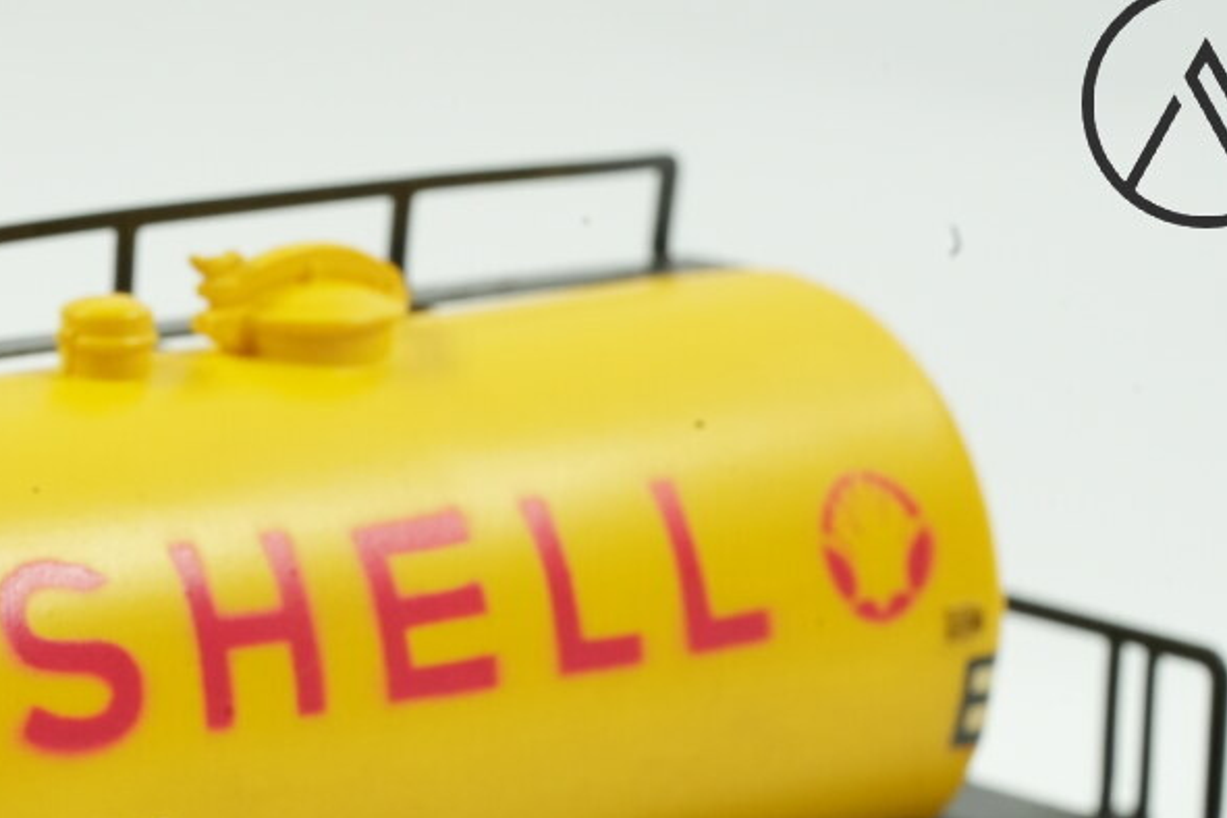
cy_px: 748
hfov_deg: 10.5
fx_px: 6646
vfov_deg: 7.0
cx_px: 118
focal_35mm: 195
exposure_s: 1/25
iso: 2500
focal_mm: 90
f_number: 16
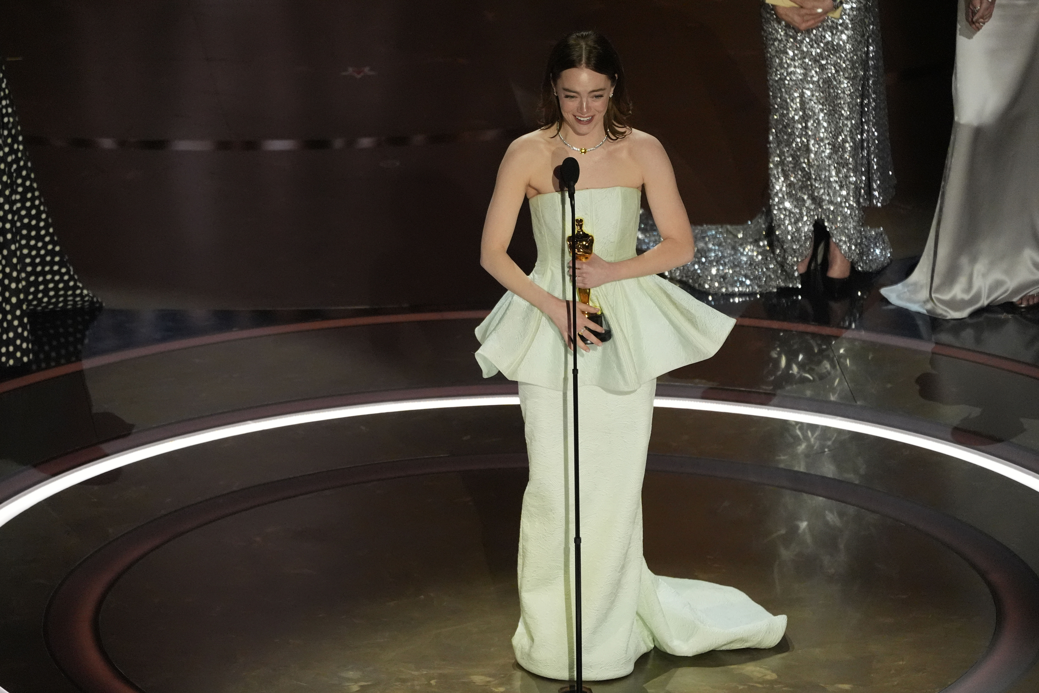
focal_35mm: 385
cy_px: 346
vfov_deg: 3.6
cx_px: 520
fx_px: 11110
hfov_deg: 5.4
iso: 6400
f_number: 5.6
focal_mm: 385
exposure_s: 1/640
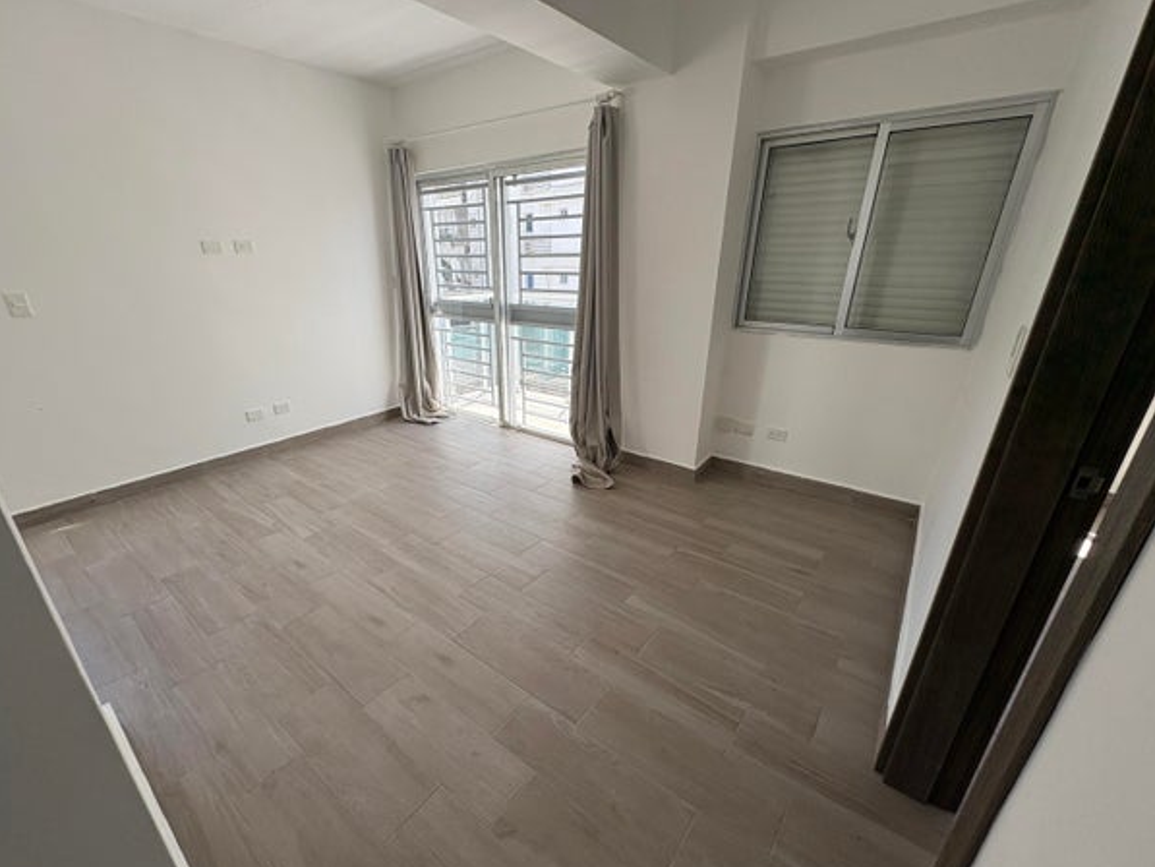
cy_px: 459
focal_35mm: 15
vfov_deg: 81.7
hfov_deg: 98.0
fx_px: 501
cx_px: 538
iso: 64
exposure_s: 1/222
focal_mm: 2.22
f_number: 2.2
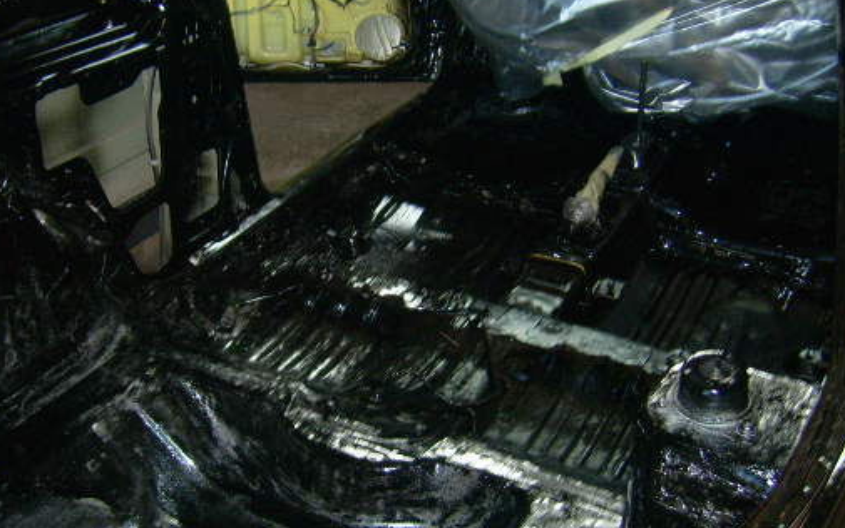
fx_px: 1083
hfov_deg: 42.5
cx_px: 356
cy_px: 274
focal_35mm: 47
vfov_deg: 27.4
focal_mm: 5.95
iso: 100
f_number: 2.8
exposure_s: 1/60
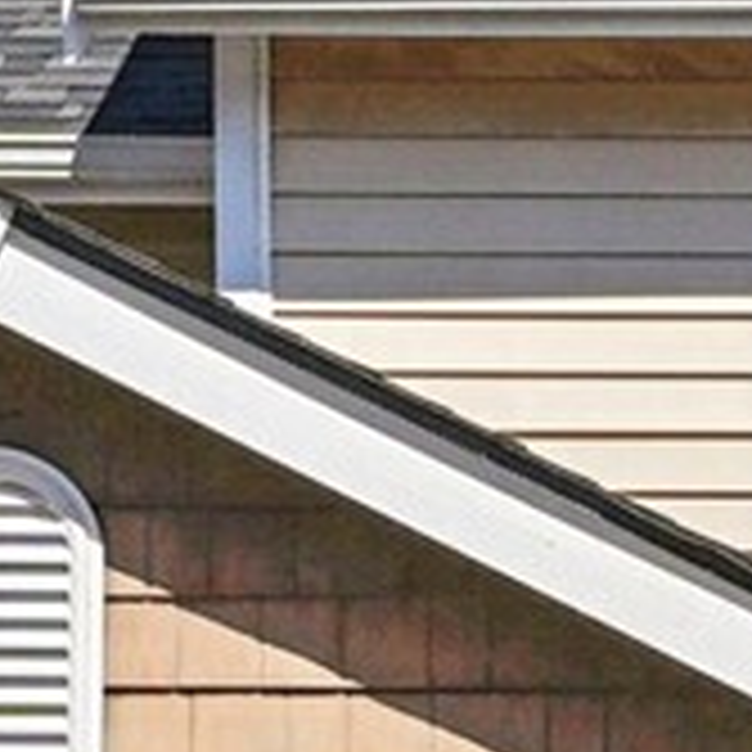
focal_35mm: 362
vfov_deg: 4.8
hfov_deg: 4.7
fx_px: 8897
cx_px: 1686
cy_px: 1263
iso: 100
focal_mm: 28
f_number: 8
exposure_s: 1/750
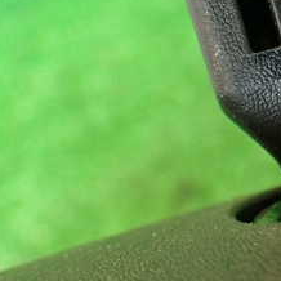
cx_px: 280
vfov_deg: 23.1
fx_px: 670
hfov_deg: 22.8
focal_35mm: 73
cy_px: 35
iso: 320
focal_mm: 5.4
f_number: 2.3
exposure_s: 1/30
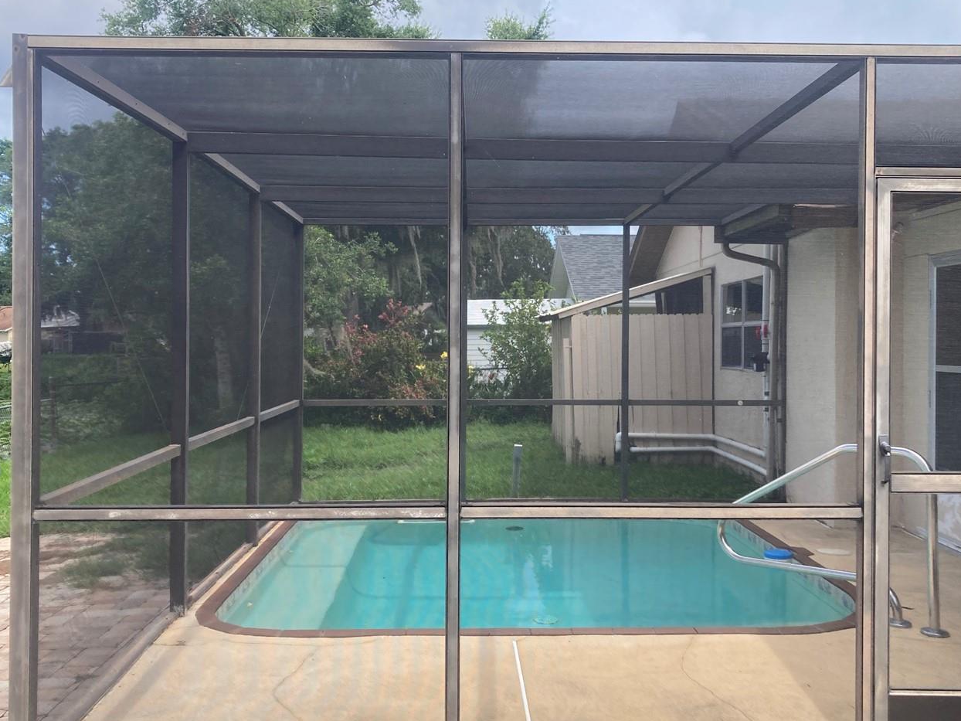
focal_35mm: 36
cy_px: 359
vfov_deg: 39.7
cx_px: 501
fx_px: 999
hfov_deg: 51.3
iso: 20
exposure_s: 1/552
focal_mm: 3.99
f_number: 1.8
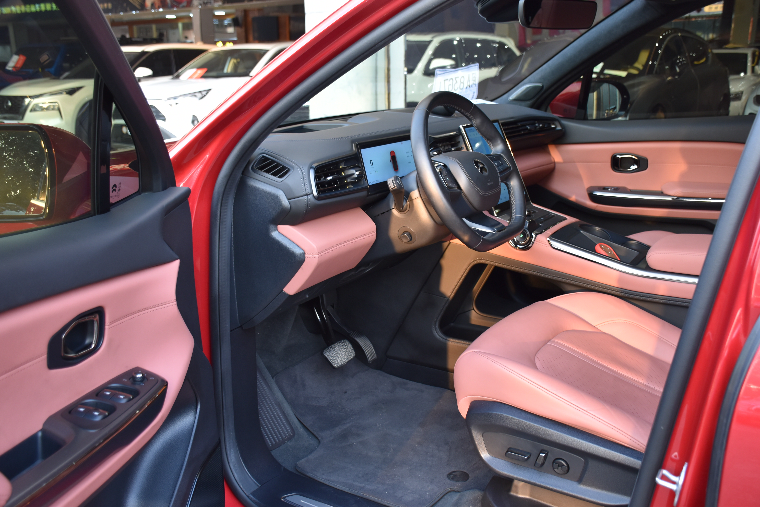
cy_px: 254
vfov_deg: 38.4
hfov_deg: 55.1
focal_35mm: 34
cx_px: 380
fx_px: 728
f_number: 4.5
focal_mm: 23
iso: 400
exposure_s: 1/80
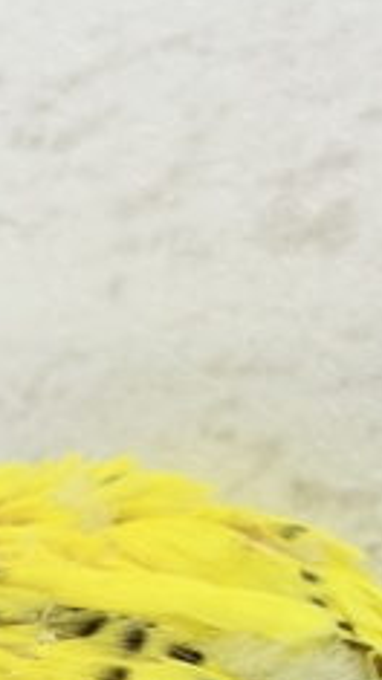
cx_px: -58
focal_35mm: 154
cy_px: 608
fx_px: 2776
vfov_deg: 13.8
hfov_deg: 7.8
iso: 32
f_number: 1.6
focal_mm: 5.96
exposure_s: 1/50
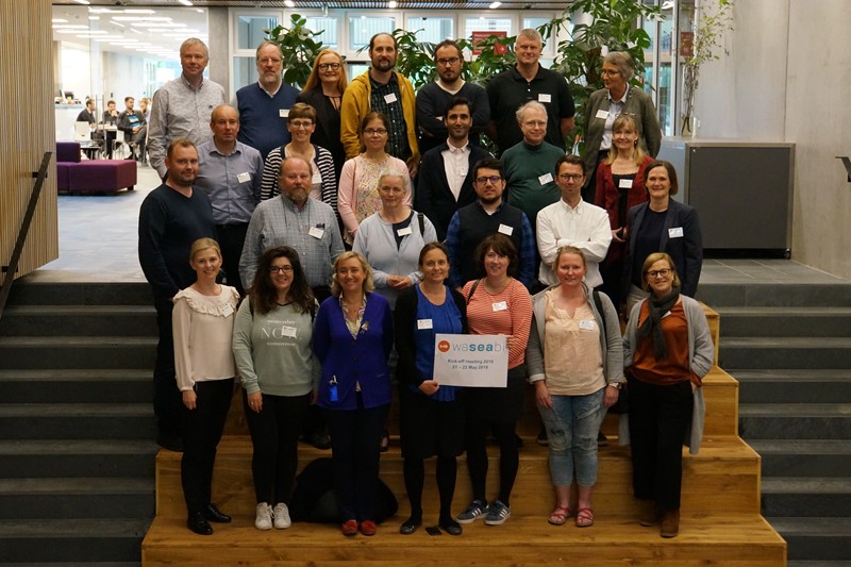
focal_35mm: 59
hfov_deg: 33.7
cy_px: 284
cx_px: 426
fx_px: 1404
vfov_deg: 22.8
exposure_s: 1/100
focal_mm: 39.6
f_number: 5
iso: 3200
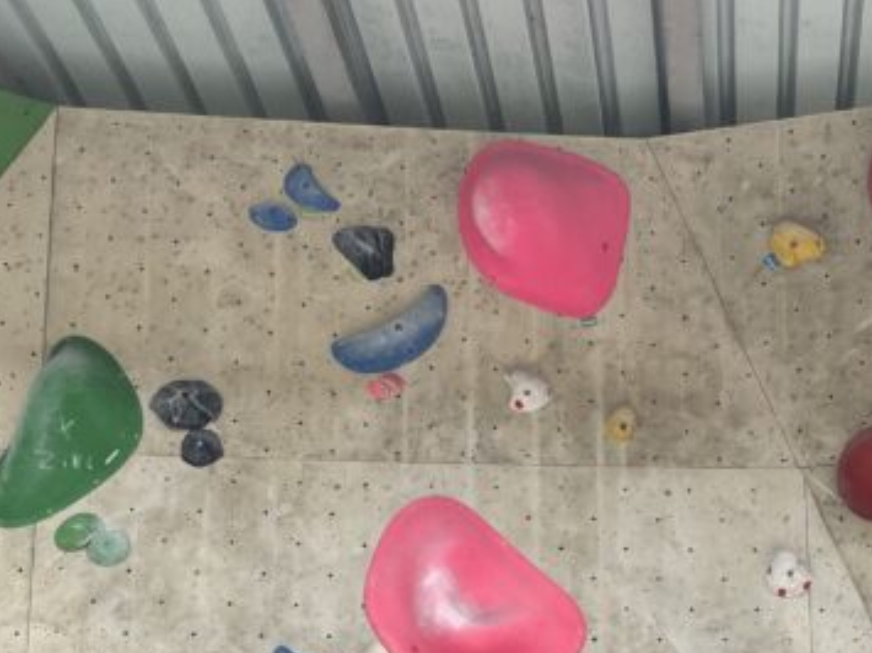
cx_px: 617
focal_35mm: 75
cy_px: 901
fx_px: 1889
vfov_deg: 18.0
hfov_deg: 25.8
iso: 32
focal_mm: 4.2
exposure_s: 1/290
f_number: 1.6
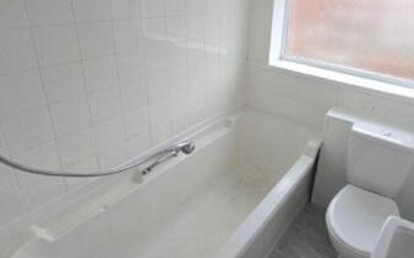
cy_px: 99
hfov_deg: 72.9
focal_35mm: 24
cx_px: 270
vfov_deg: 50.6
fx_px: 271
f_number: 2.2
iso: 125
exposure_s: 1/60
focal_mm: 2.2
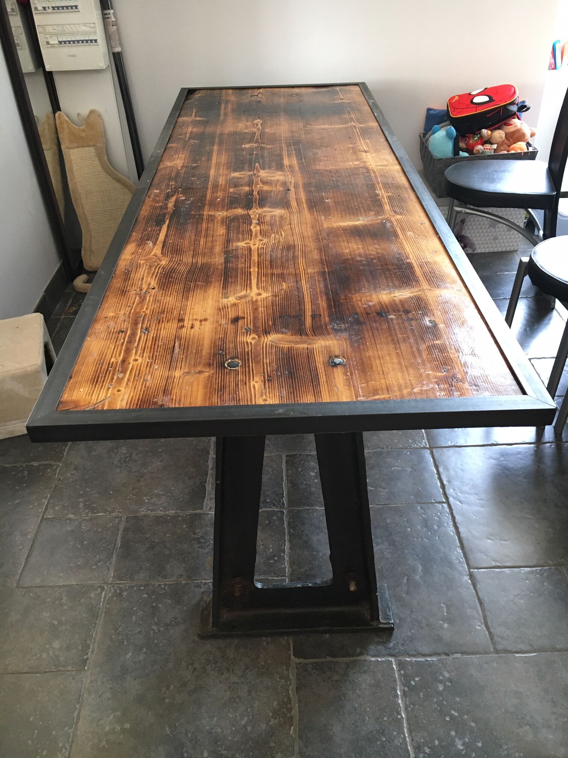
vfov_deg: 61.7
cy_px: 379
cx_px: 284
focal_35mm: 29
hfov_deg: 48.2
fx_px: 634
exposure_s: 1/33
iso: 160
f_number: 2.2
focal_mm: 4.15
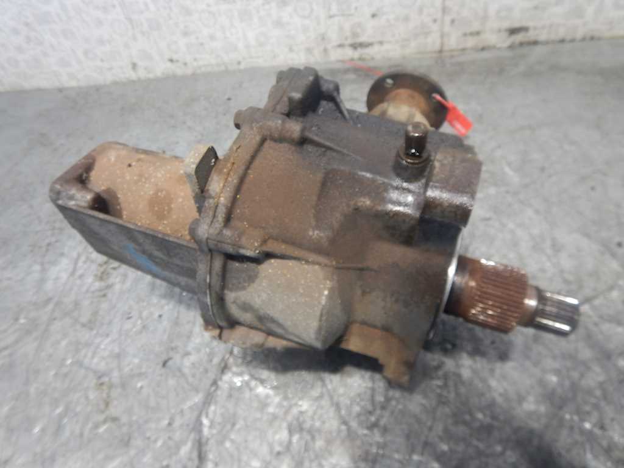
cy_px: 234
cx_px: 312
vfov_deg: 56.8
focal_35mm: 24
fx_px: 433
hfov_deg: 71.6
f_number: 2.8
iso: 125
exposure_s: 1/50
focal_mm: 4.3
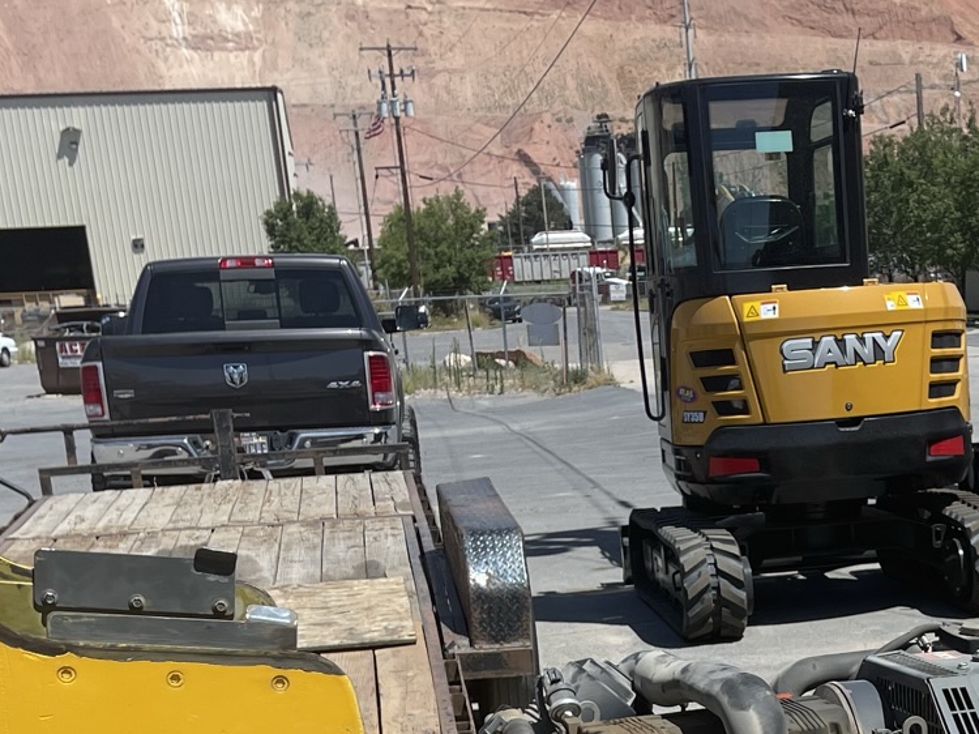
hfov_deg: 26.6
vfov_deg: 19.4
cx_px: 859
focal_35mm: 71
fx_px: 2007
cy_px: 892
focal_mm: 5.1
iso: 32
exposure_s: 1/4202
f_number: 1.6
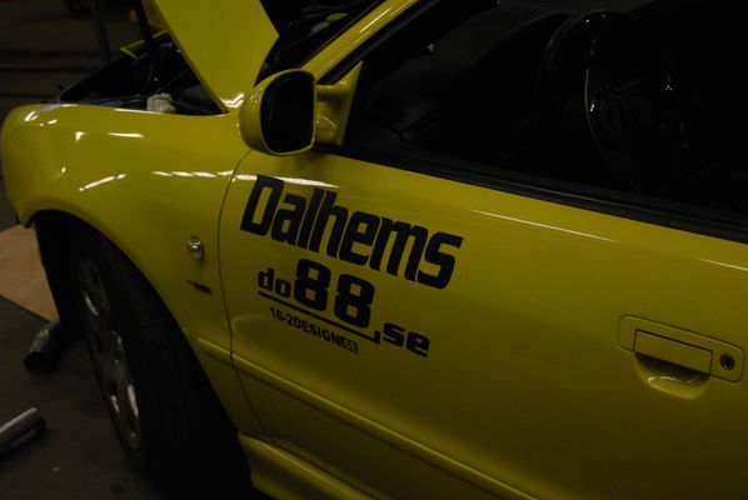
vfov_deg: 22.3
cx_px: 350
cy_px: 258
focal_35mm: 61
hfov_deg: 32.8
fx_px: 1269
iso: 800
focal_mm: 38
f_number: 4.8
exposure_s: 1/100
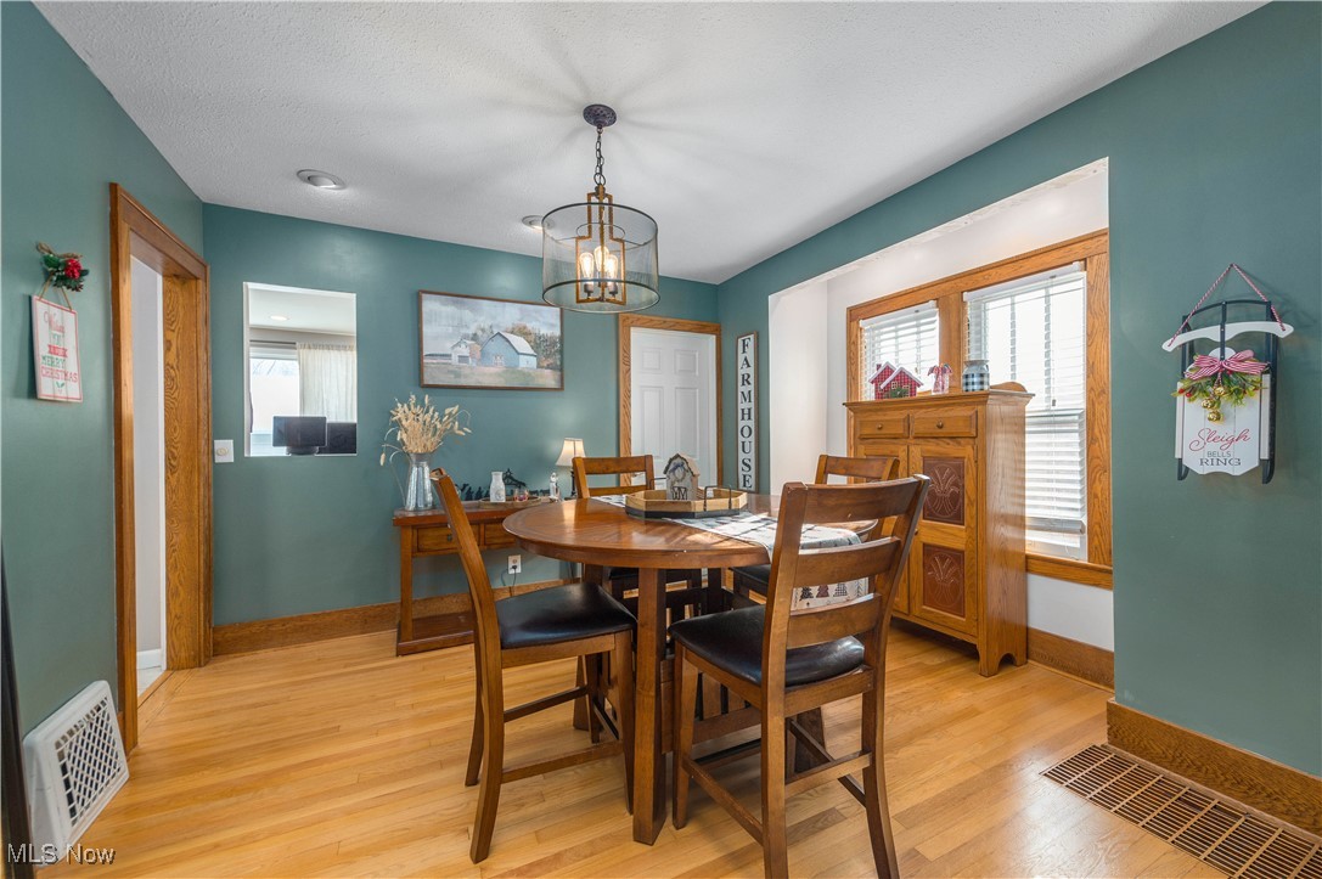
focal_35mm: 14
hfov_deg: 104.3
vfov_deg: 81.1
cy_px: 440
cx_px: 661
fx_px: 514
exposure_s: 1/60
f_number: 8
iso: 200
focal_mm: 14
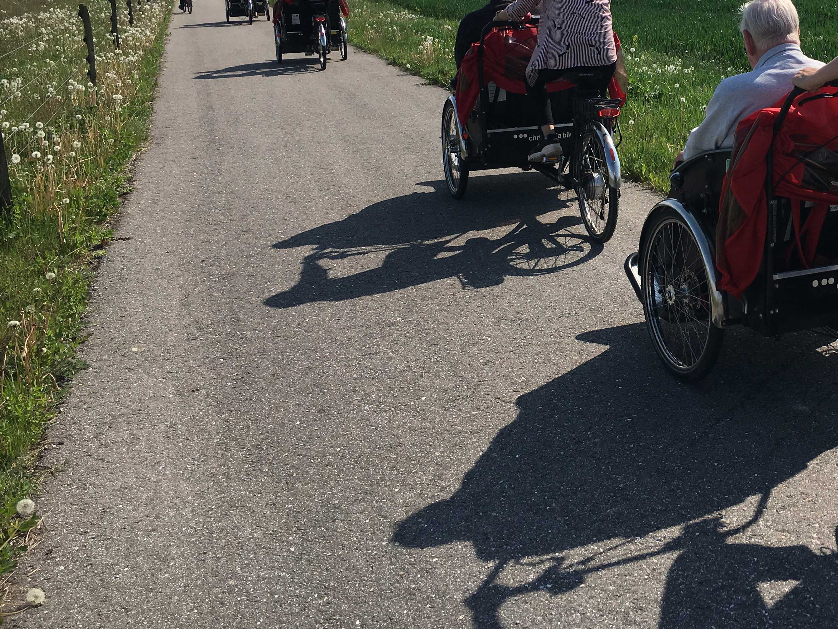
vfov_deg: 32.4
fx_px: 1065
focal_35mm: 44
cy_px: 169
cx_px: 625
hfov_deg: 41.7
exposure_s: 1/2747
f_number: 2.2
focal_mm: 4.15
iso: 25
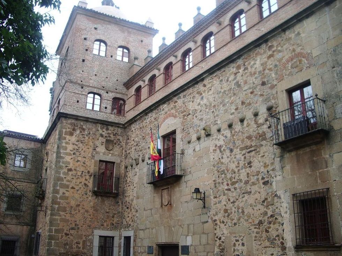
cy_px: 128
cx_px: 171
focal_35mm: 35
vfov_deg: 40.7
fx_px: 346
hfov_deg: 52.6
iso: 50
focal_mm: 5.8
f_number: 2.6
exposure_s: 1/60
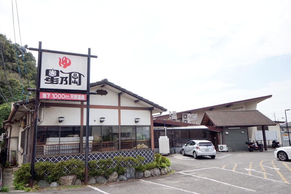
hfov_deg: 65.5
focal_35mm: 28
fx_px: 226
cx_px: 149
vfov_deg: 46.4
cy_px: 99
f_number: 11
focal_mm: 18
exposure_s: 1/200
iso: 100
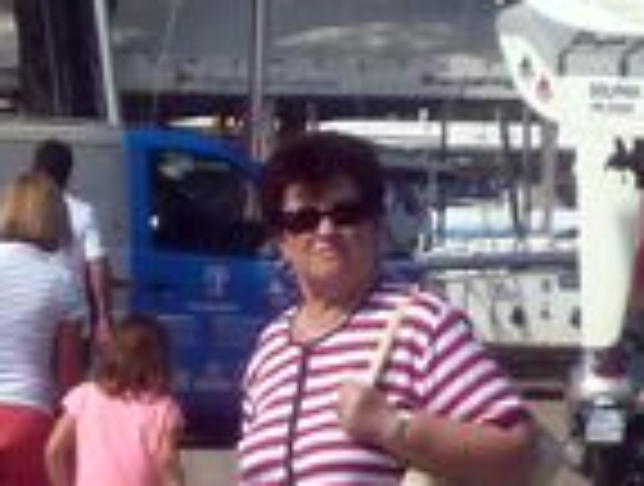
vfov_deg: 2.7
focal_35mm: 557
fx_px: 10389
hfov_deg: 3.5
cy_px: 886
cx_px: 50
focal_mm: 13.9
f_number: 5.4
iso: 100
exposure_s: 1/640
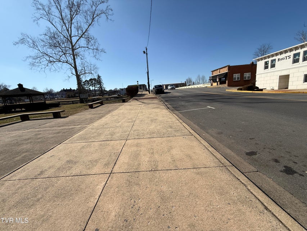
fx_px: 124
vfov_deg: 85.7
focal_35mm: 14
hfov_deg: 102.1
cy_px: 116
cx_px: 154
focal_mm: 2.22
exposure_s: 1/3125
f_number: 2.2
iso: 50
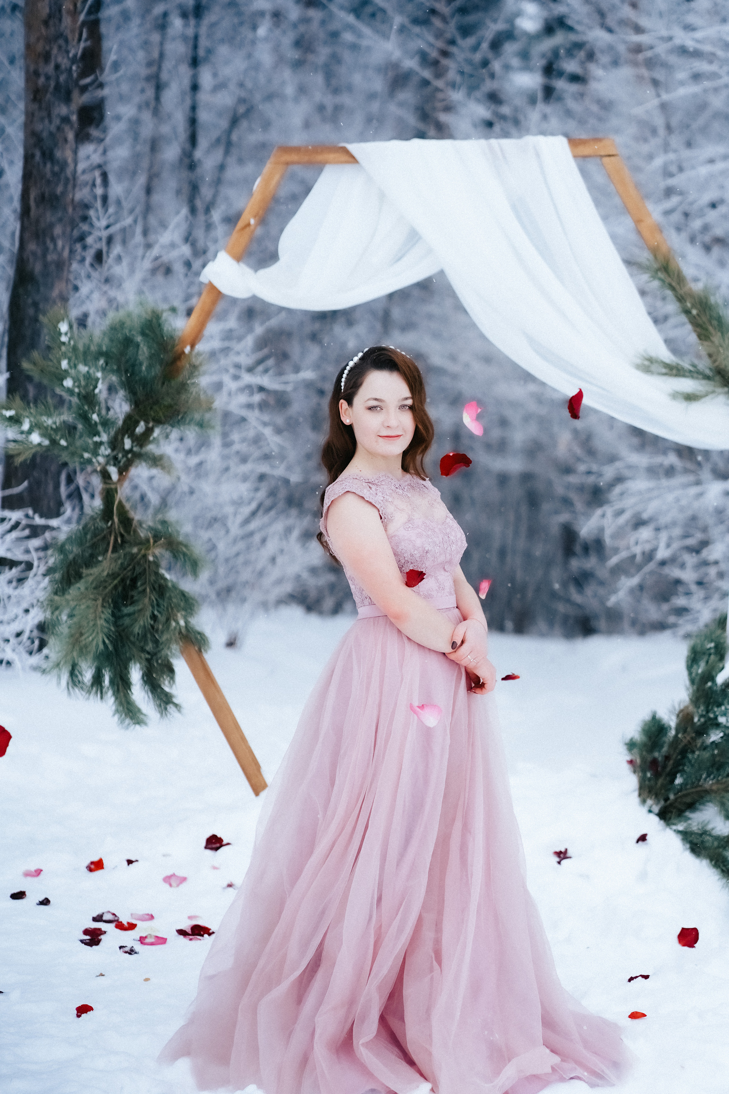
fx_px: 2582
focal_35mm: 85
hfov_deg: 16.1
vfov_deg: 23.9
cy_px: 547
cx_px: 364
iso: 1600
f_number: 2.8
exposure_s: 1/5000
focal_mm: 85
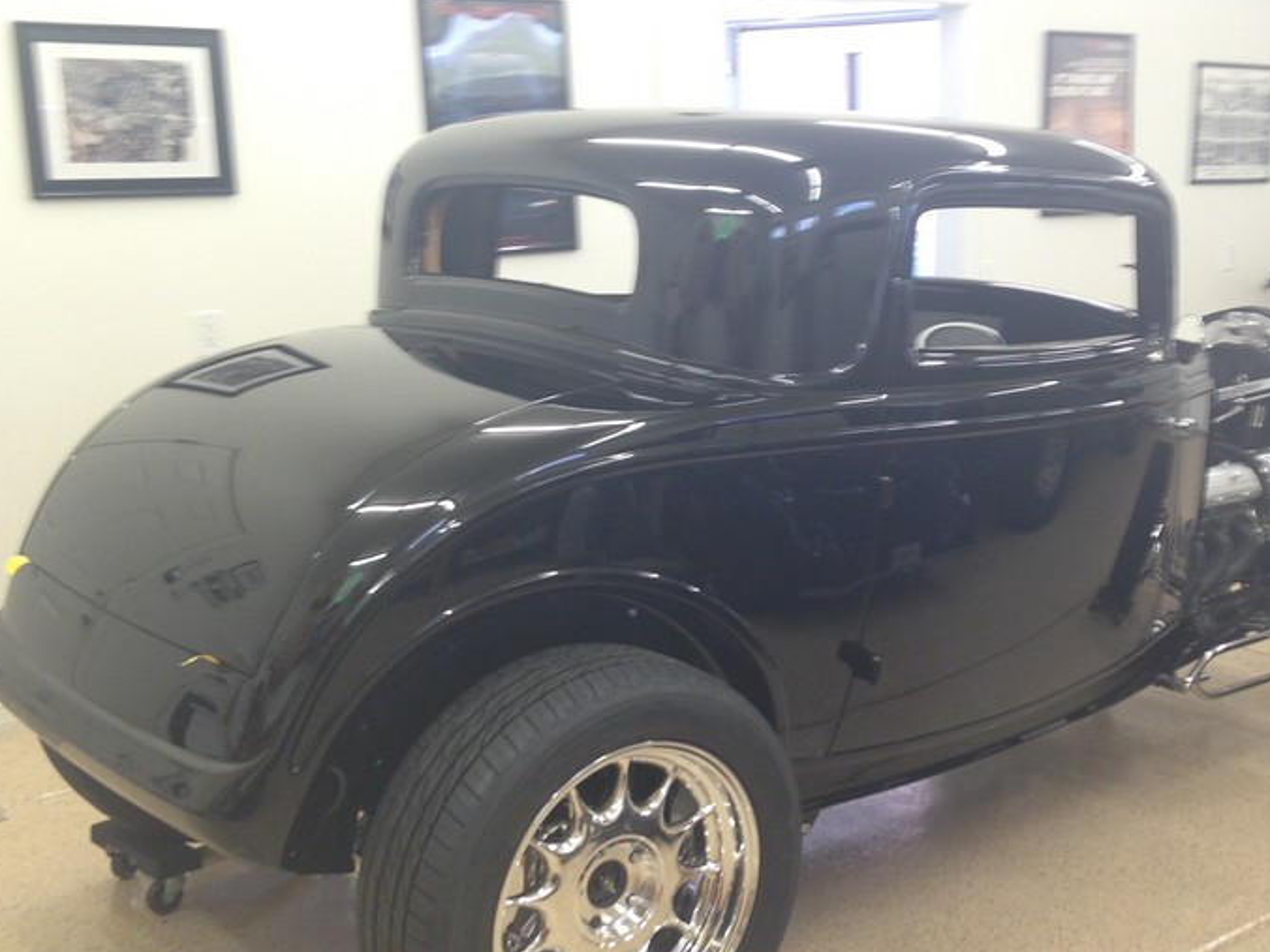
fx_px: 1834
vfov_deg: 29.1
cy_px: 520
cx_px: 813
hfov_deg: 37.9
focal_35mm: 50
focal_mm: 4.12
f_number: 2.4
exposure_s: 1/20
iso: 50
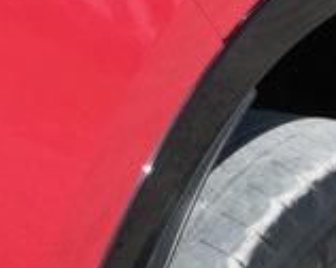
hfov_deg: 4.3
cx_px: -315
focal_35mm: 444
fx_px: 4410
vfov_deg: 3.5
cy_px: -273
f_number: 5
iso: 160
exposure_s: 1/800
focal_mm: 48.4
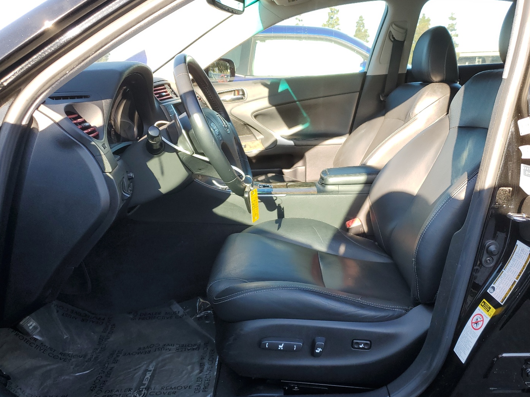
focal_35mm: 30
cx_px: 285
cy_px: 192
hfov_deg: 59.9
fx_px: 459
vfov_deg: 46.8
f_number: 1.5
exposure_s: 1/227
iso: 50
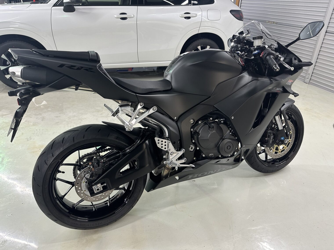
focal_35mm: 24
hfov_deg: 71.6
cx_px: 167
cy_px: 125
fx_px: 232
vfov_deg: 56.8
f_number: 1.78
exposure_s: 1/60
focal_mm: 6.86
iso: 125
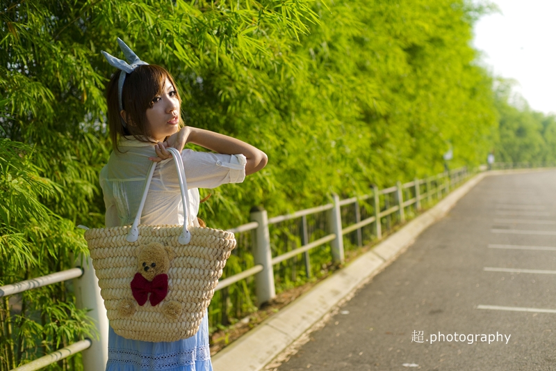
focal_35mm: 50
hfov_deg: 39.6
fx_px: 772
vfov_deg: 27.0
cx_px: 278
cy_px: 186
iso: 100
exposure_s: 1/1500
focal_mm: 50
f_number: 2.8
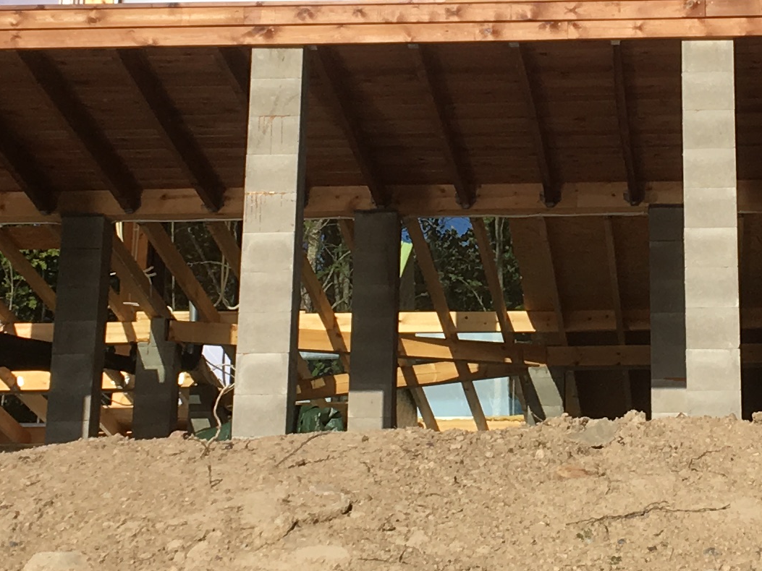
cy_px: 173
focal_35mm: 111
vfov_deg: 13.3
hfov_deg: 17.6
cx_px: 576
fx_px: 2444
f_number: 2.2
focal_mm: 4.15
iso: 25
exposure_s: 1/1748
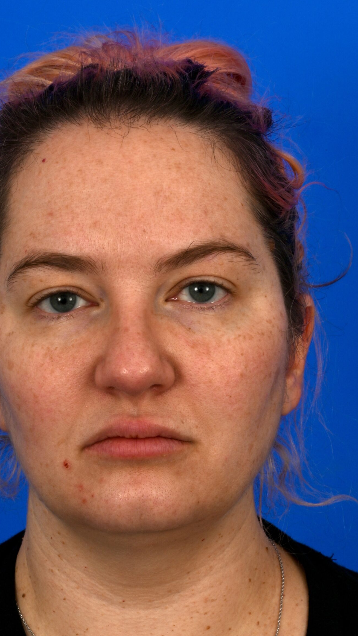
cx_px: 129
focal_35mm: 121
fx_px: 2041
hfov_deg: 10.0
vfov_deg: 17.7
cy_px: 332
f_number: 36
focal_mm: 105
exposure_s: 1/25
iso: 200
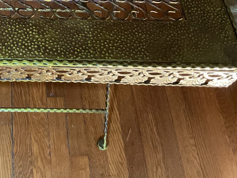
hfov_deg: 30.9
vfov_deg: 24.2
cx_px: 14
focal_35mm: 59
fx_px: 404
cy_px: 24
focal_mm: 3
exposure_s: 1/30
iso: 500
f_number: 1.8
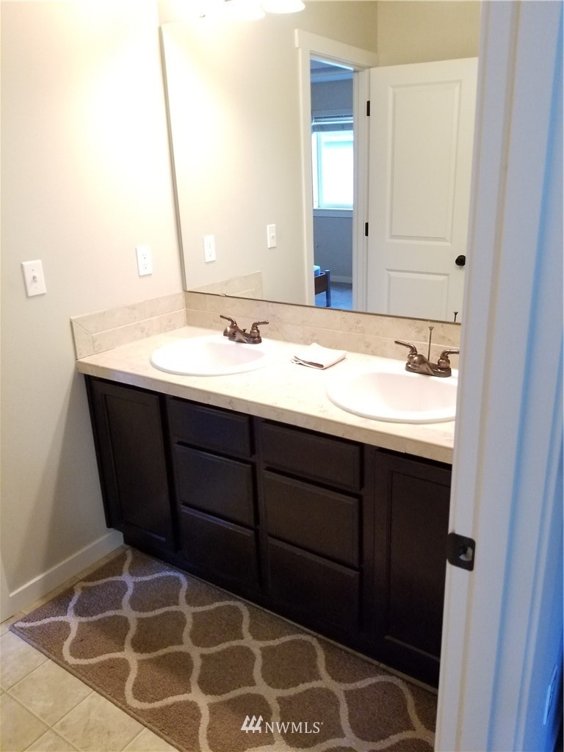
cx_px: 282
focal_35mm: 26
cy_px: 376
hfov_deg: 53.1
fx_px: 565
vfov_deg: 67.3
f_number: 1.7
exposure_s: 1/60
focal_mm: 4.25
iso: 400
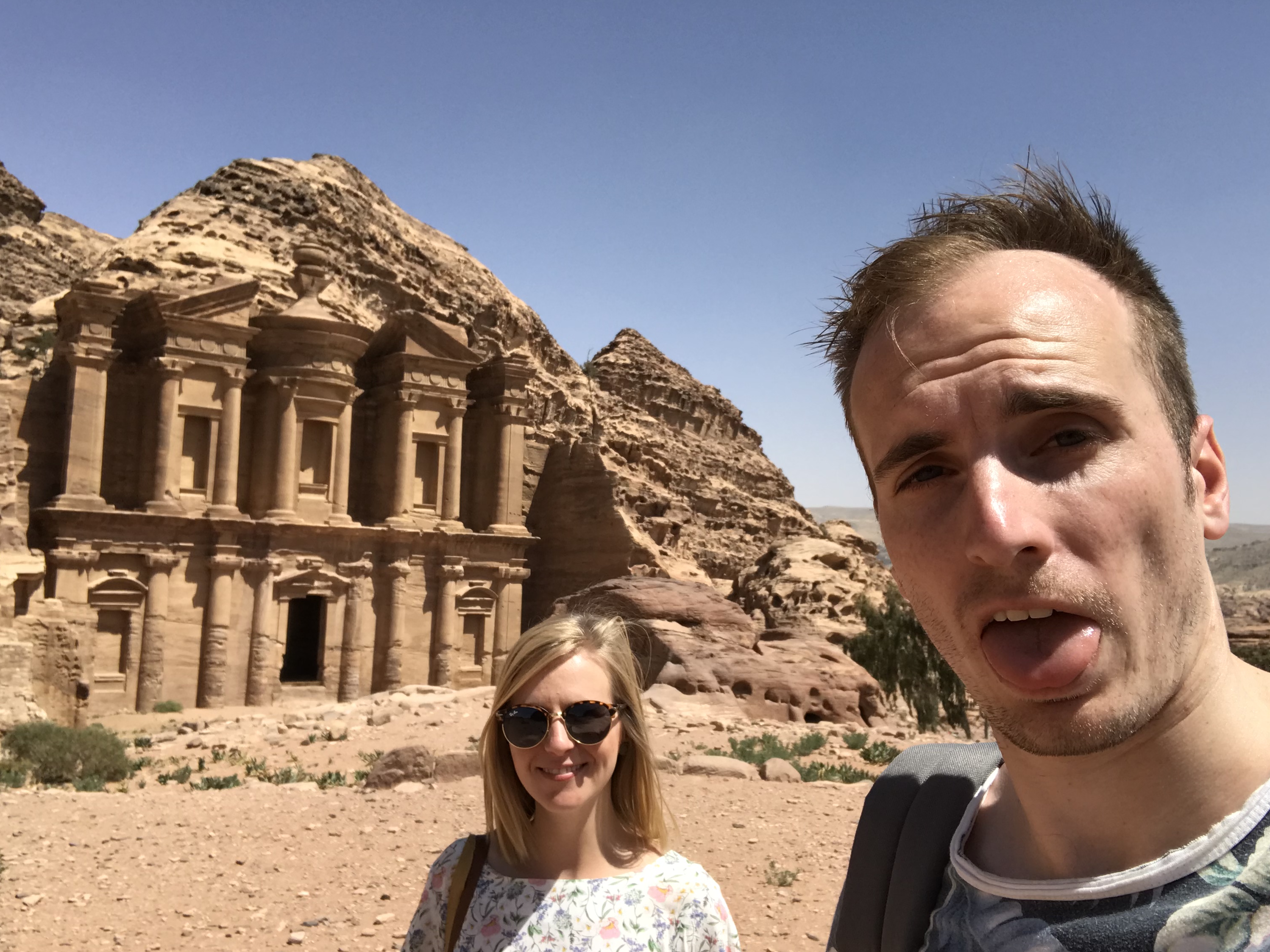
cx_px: 632
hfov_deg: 55.4
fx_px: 1211
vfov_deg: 42.9
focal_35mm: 33
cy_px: 473
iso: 25
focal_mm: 2.87
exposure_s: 1/1580
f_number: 2.2
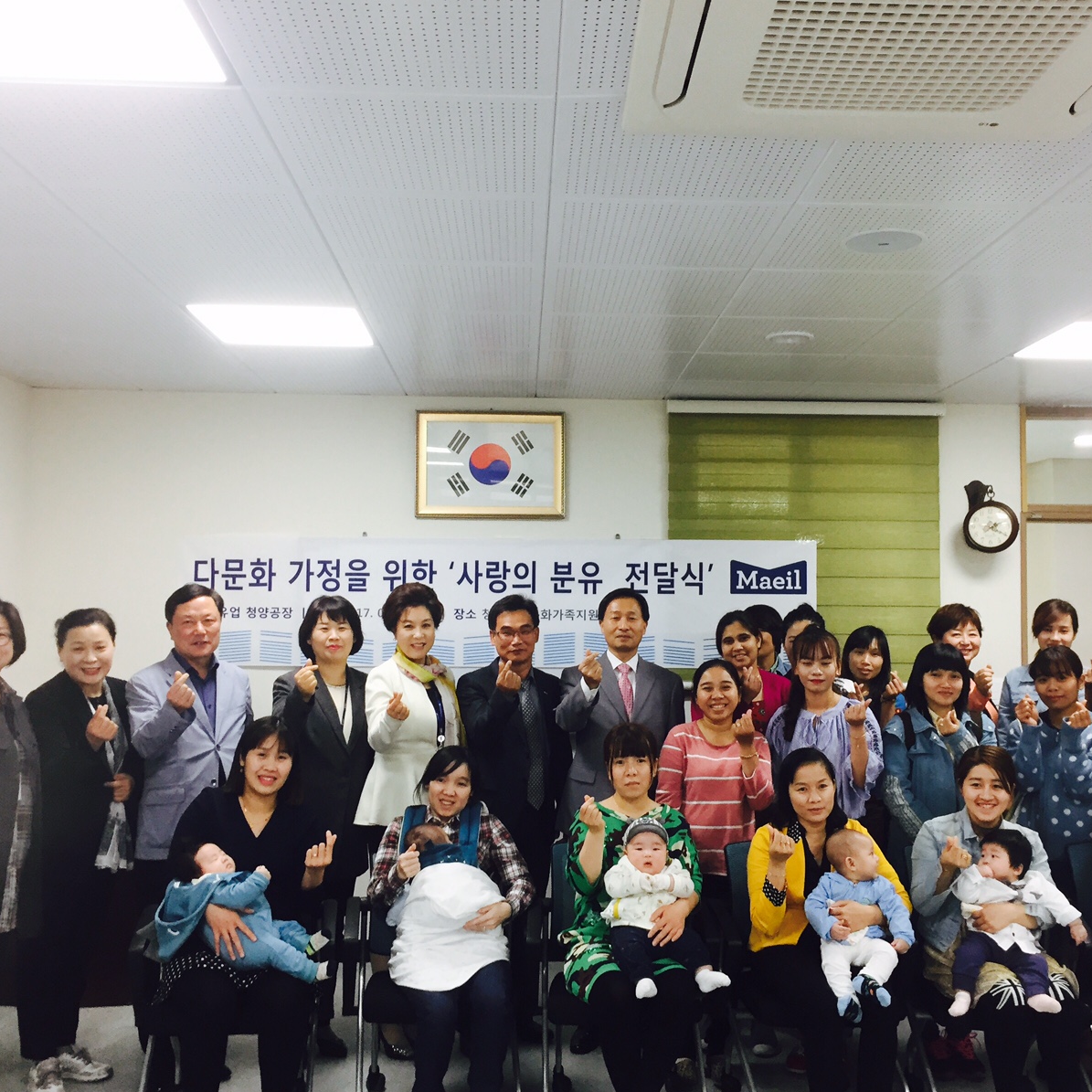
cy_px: 545
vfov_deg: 47.2
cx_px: 585
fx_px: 1249
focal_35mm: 35
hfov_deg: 47.2
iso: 40
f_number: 2.2
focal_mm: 4.15
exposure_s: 1/30
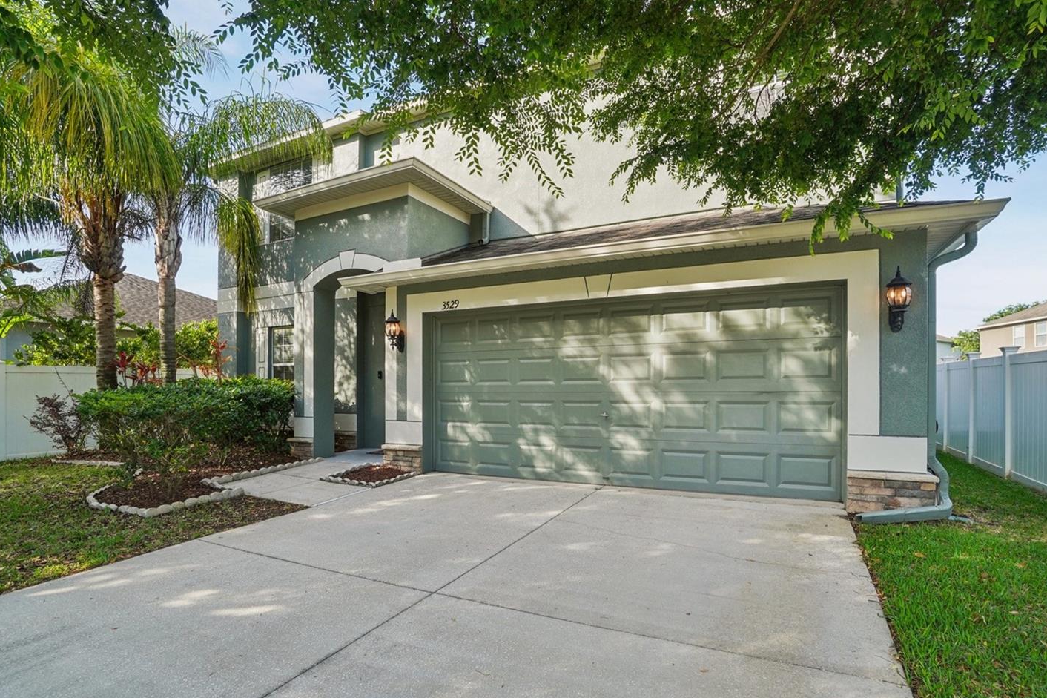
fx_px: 494
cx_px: 520
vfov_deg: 70.3
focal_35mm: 17
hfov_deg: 93.3
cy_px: 383
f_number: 8
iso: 100
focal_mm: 10
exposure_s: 1/45
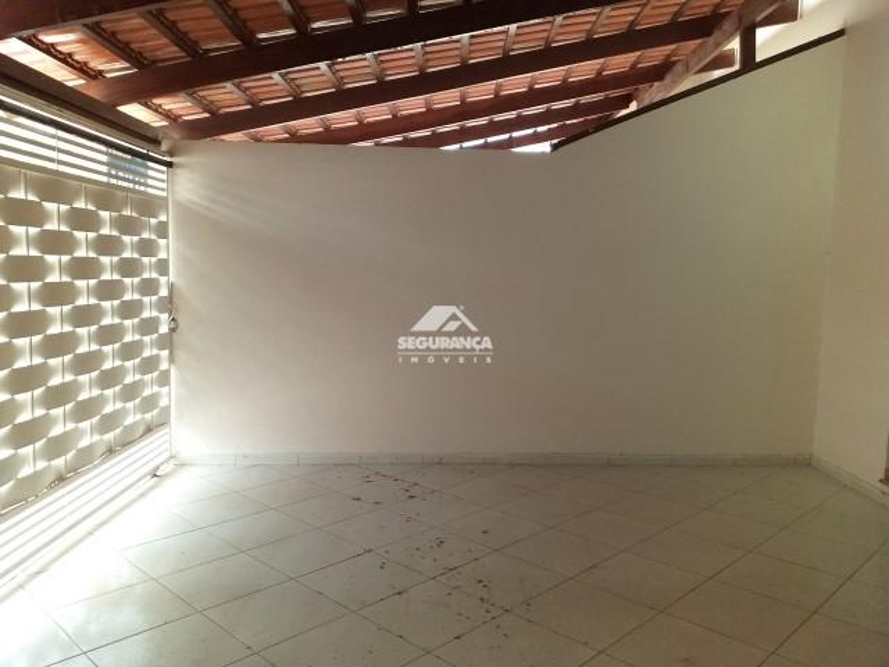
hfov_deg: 67.3
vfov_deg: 53.1
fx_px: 668
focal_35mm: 26
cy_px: 334
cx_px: 444
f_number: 1.9
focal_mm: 3.6
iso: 160
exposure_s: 1/60
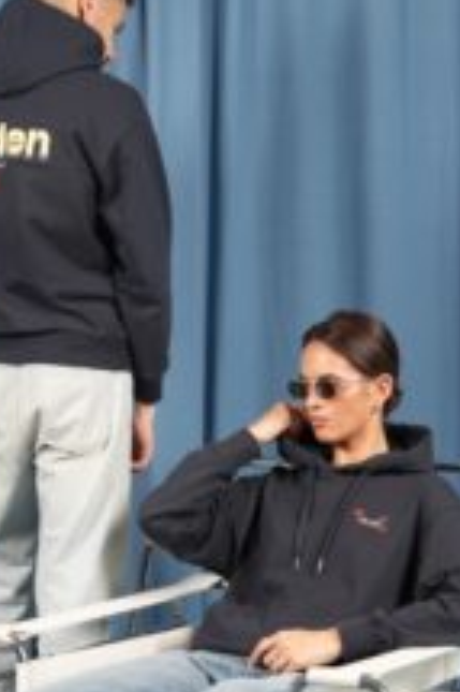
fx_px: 1248
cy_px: 505
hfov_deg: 20.9
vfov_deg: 30.5
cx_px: 180
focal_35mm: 65
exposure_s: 1/200
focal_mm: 31
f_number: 4.5
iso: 500
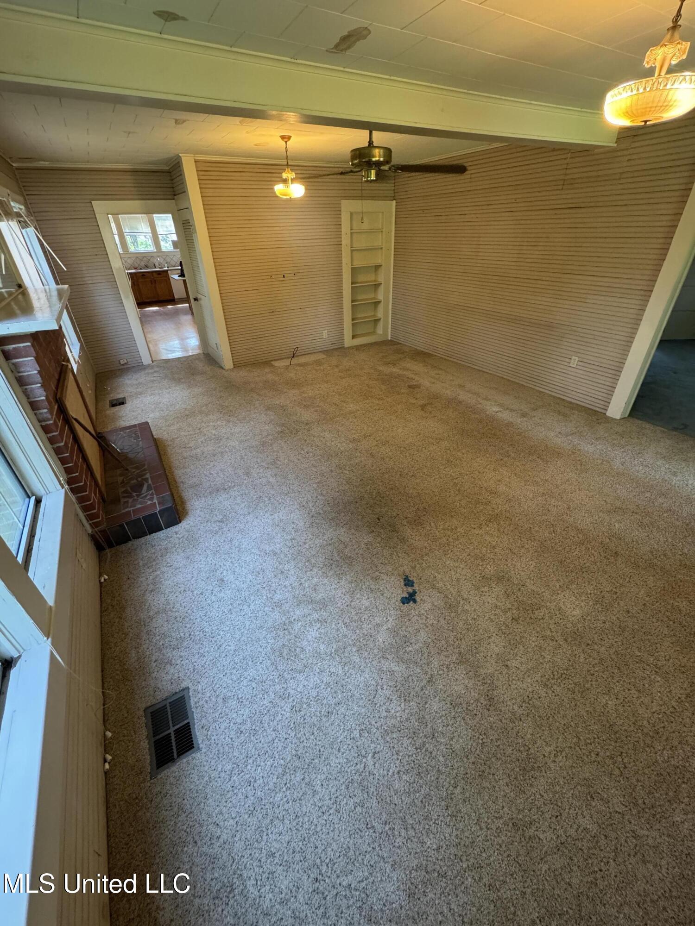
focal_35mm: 14
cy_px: 463
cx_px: 348
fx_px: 375
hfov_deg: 85.7
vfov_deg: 102.1
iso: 320
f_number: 2.2
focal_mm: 2.22
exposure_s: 1/60
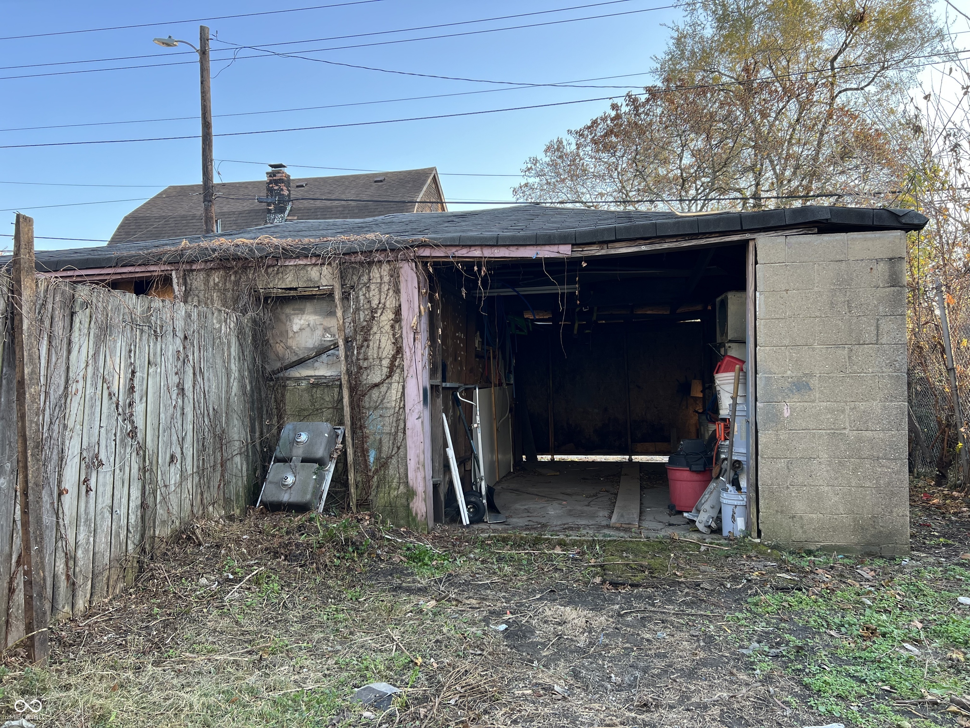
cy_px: 364
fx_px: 729
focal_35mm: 26
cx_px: 485
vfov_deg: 53.1
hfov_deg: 67.3
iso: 50
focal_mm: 5.7
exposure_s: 1/246
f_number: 1.5
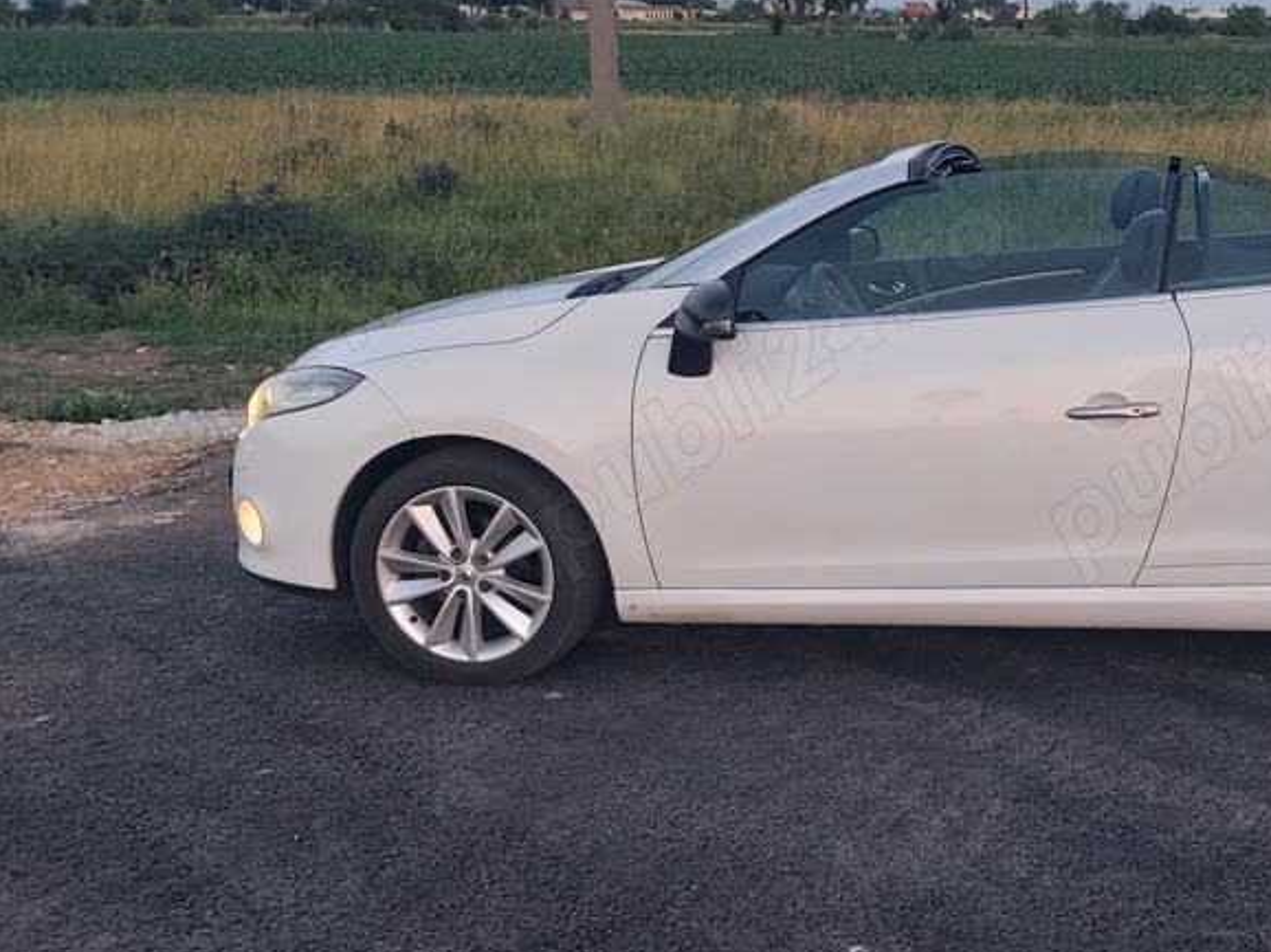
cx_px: 1025
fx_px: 1652
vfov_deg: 32.1
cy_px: 420
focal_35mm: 45
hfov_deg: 40.3
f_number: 1.7
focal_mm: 3.92
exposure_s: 1/50
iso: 64
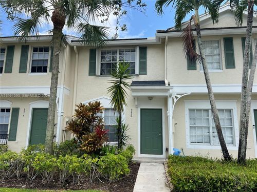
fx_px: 193
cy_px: 96
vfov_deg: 53.1
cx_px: 128
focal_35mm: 26
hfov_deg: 67.3
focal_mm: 5.7
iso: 50
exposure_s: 1/2083
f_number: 1.5
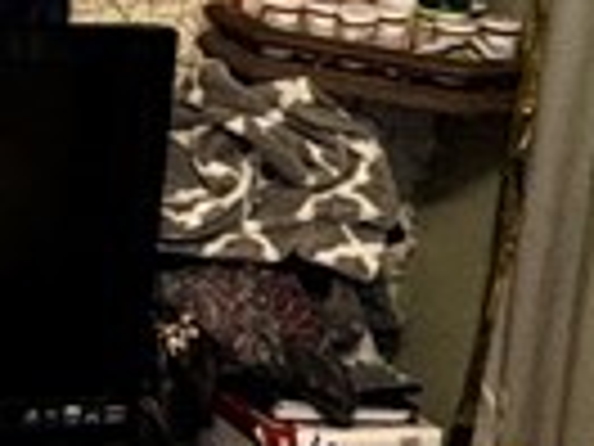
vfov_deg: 13.4
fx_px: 1870
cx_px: -472
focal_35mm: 109
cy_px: 0
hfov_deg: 15.5
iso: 640
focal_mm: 2.22
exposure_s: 1/40
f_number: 2.2
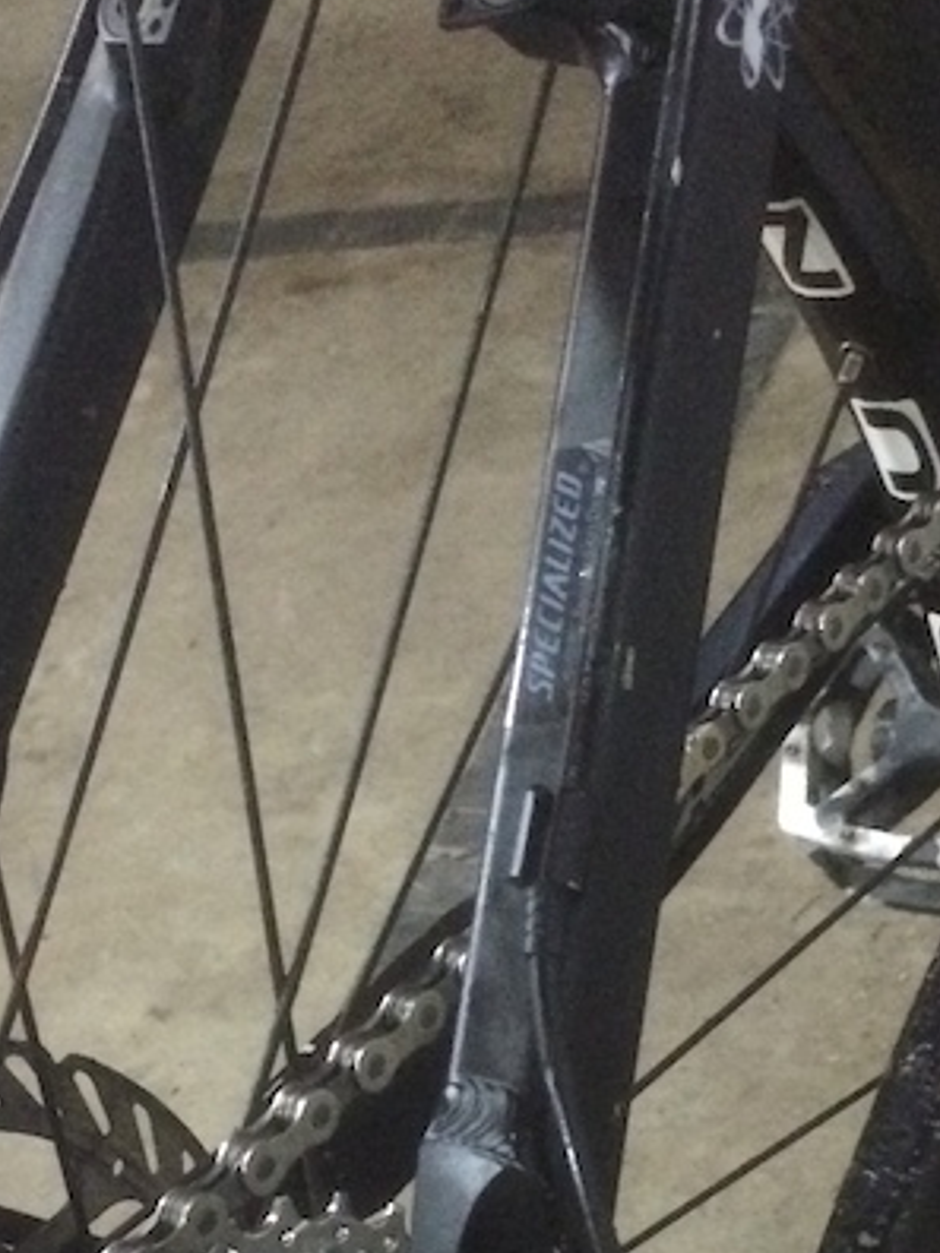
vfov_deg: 25.5
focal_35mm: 75
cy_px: 1013
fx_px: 2716
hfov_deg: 19.6
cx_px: 487
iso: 640
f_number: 2.2
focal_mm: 4.15
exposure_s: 1/15
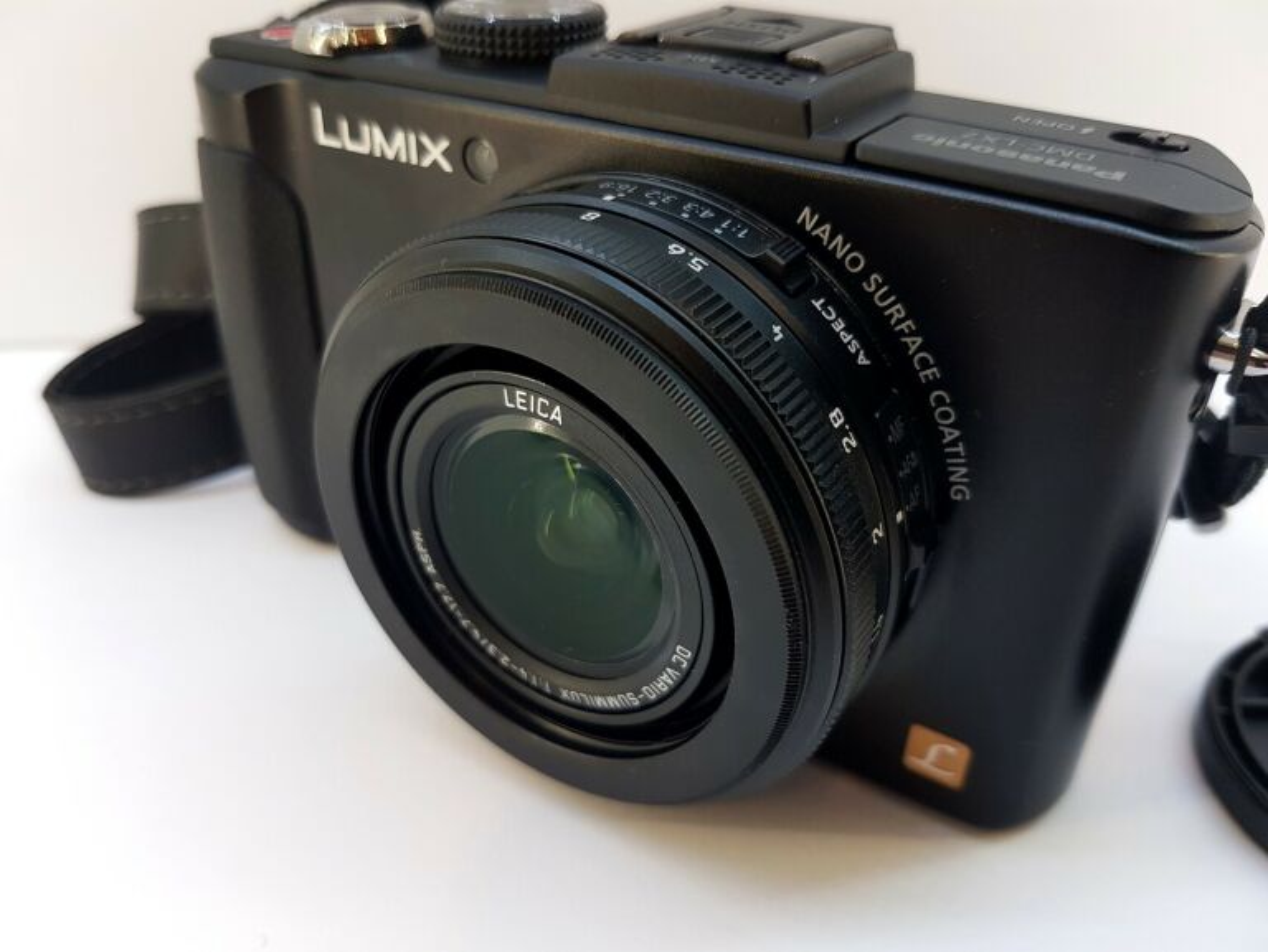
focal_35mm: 26
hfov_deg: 67.3
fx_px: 953
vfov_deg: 53.1
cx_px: 634
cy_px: 476
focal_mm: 4.2
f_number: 1.7
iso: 50
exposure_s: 1/50
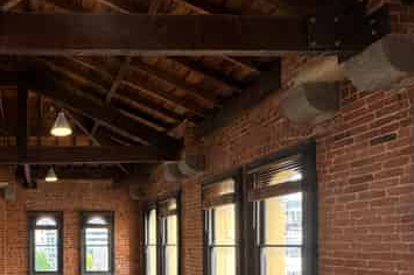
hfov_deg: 58.4
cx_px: 47
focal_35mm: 27
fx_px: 310
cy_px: 246
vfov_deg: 43.8
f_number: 2.2
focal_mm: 2.22
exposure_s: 1/100
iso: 125
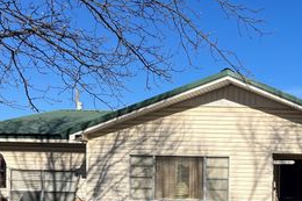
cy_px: 190
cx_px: 286
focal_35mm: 52
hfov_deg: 35.4
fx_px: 436
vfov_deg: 25.0
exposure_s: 1/3215
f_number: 1.6
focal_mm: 5.1
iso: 50
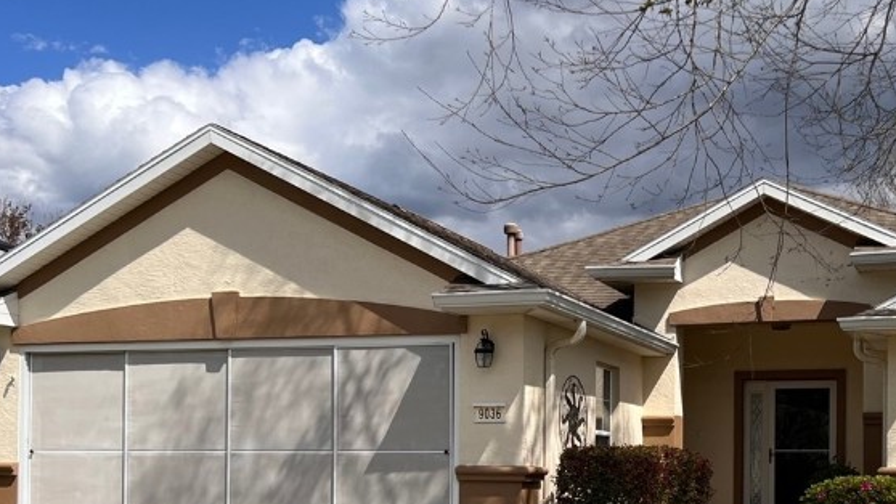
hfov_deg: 39.2
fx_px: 1236
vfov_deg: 22.5
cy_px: 451
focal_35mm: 52
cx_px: 625
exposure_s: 1/5882
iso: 50
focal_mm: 5.7
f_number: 1.5
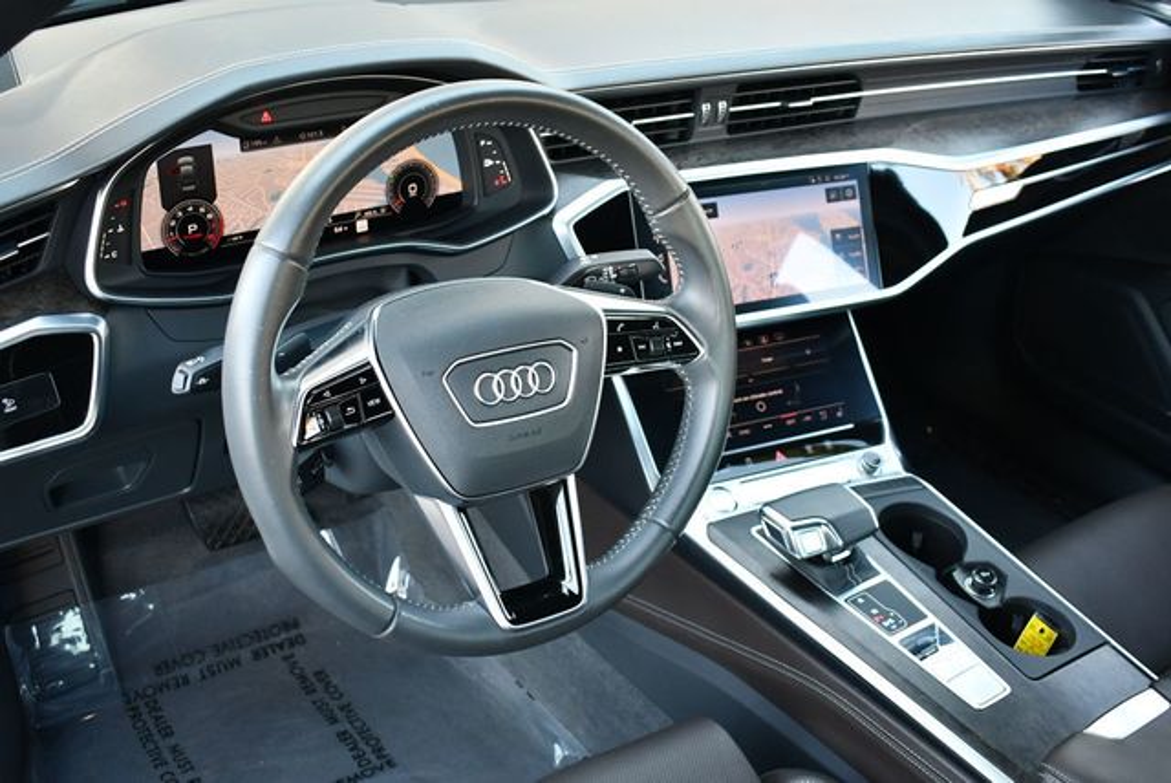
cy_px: 392
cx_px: 586
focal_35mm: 40
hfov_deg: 48.4
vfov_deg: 33.5
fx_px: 1302
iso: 800
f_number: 3.8
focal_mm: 20
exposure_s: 1/125
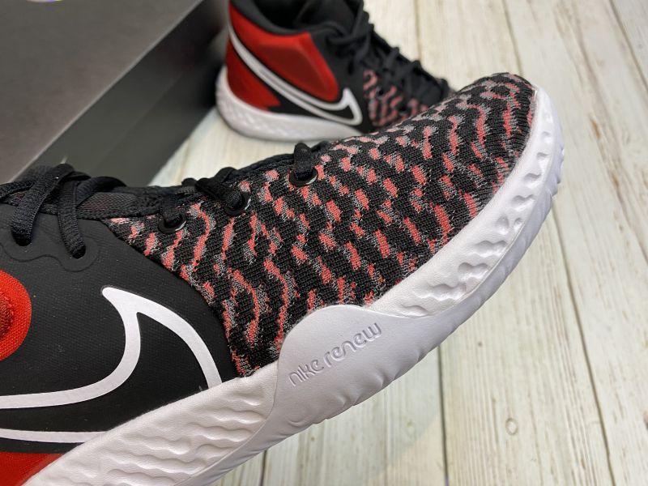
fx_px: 487
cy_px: 243
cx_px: 324
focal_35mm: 26
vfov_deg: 53.1
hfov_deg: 67.3
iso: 64
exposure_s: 1/50
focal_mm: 4.25
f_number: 1.8
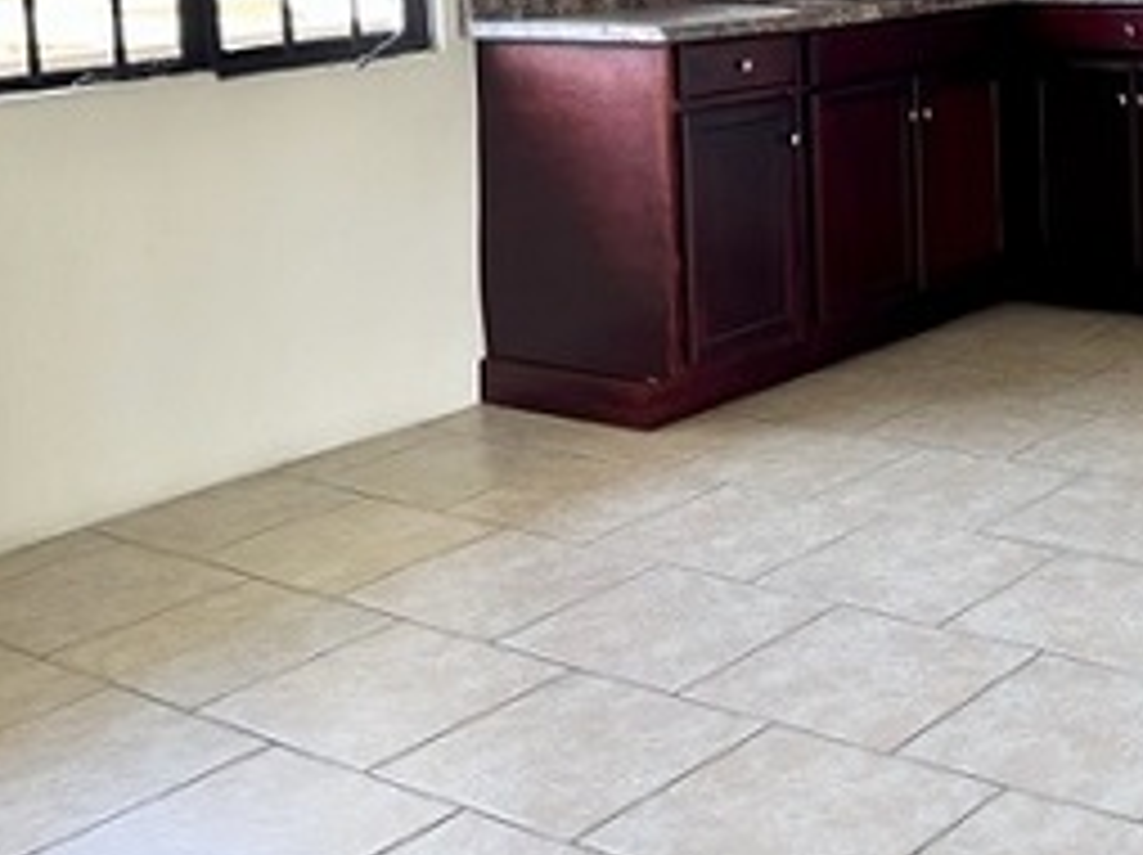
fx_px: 1946
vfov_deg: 23.9
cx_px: 1004
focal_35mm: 59
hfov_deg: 31.4
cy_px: 50
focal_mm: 5.7
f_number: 1.5
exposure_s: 1/60
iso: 125
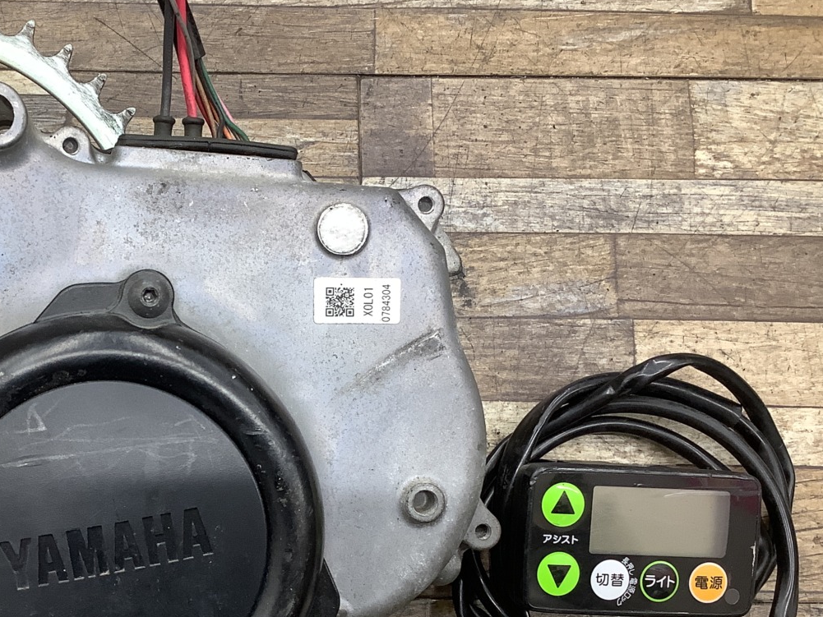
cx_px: 187
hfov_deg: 36.4
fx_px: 1213
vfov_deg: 28.4
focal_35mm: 51
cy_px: 406
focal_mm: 3.3
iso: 125
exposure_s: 1/50
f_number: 2.4
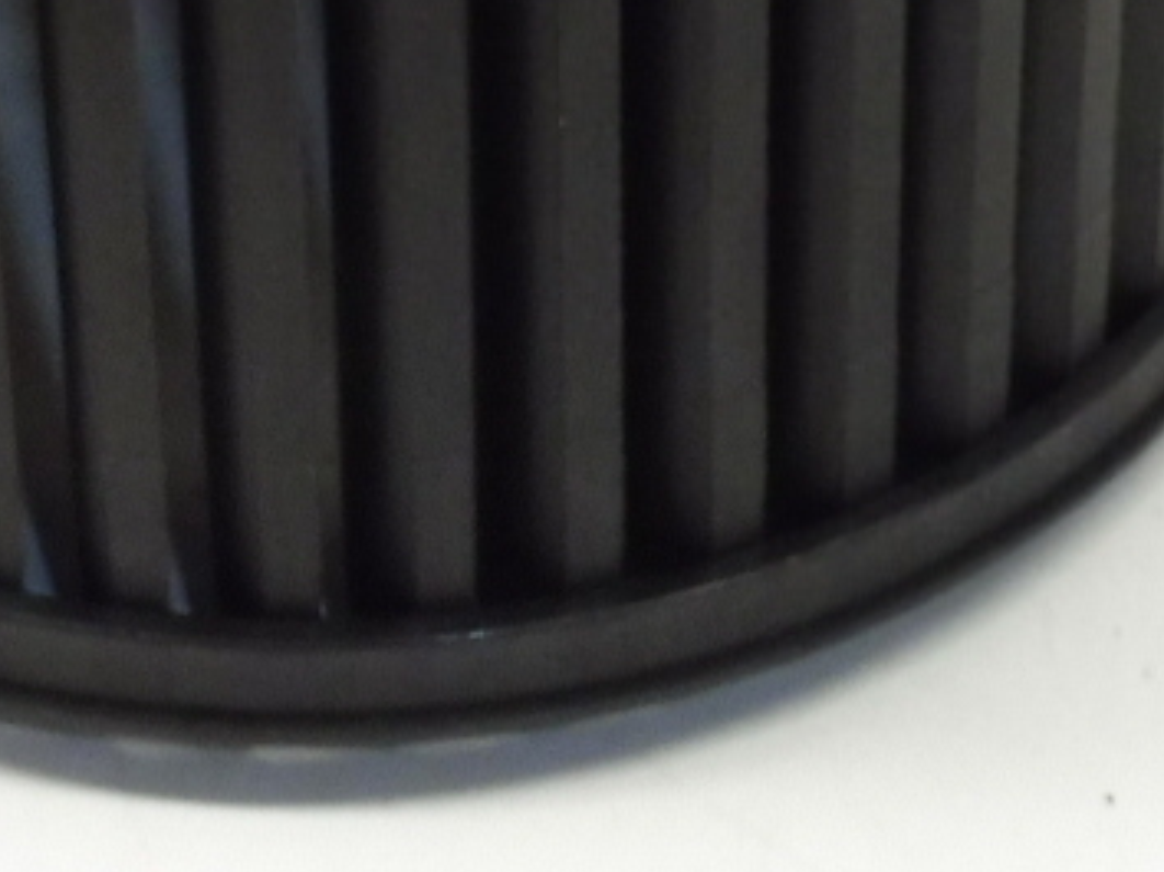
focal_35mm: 139
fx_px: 4671
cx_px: 506
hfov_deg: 14.2
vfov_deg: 10.1
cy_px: -681
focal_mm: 4.3
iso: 200
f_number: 3.5
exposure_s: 1/60
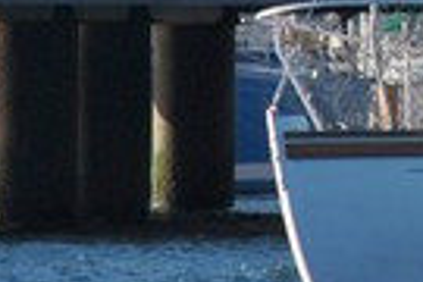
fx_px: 16958
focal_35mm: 1443
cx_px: 912
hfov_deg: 1.4
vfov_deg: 1.0
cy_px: -426
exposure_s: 1/1000
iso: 200
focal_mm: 145
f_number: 5
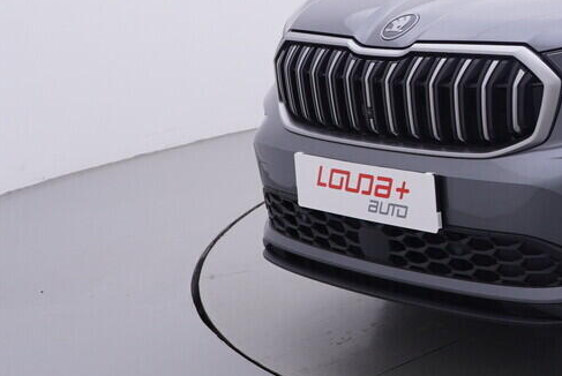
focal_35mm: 66
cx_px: 827
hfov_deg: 24.2
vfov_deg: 20.1
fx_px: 1039
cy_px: 43
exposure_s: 1/80
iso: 200
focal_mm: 15
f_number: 5
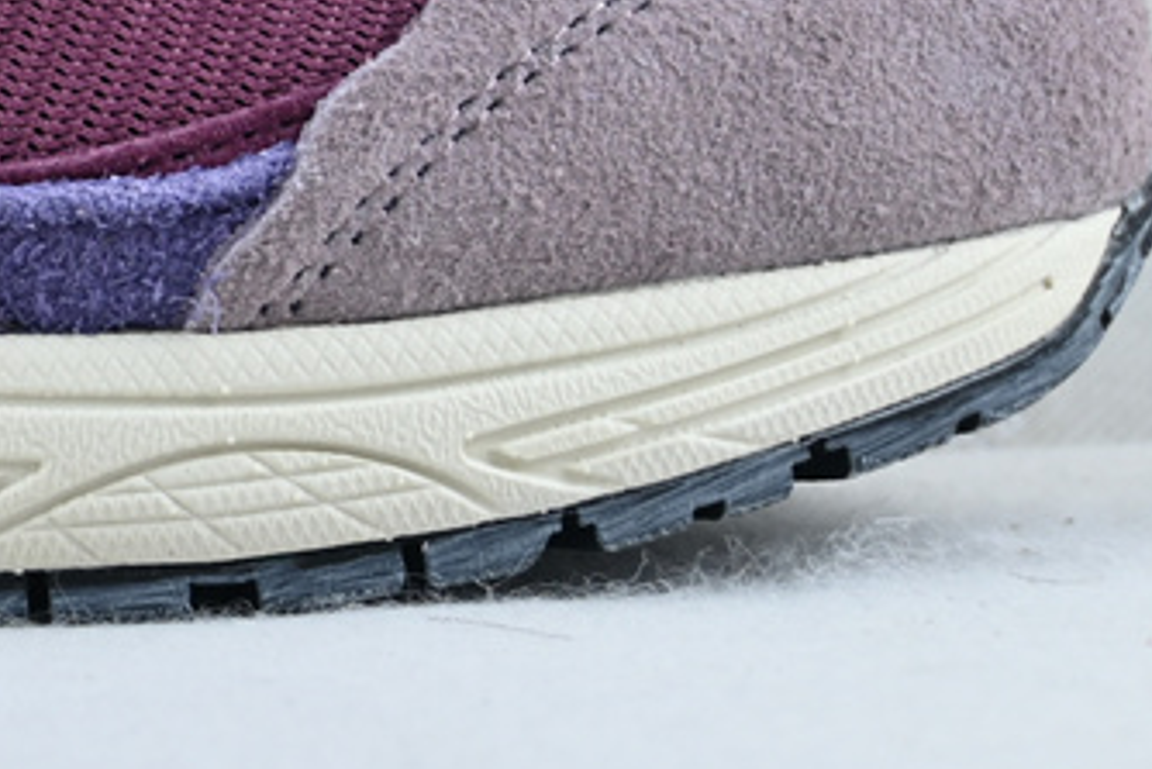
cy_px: -203
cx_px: -666
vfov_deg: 7.6
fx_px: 5692
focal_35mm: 178
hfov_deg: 11.0
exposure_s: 1/40
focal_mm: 33
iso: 100
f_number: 5
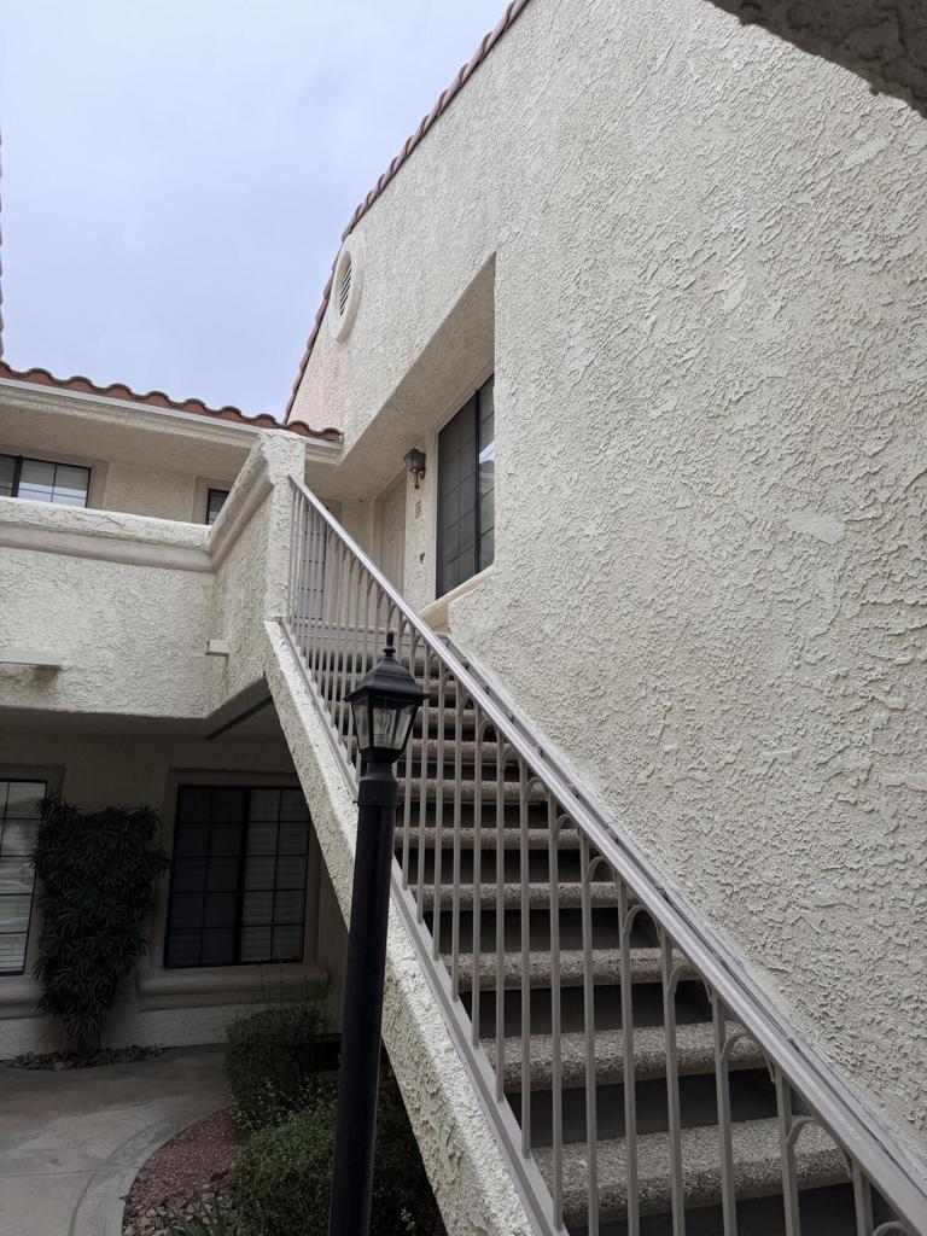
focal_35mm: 24
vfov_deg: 71.6
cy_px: 618
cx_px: 464
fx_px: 857
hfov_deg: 56.8
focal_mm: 6.76
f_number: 1.78
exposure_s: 1/665
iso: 100
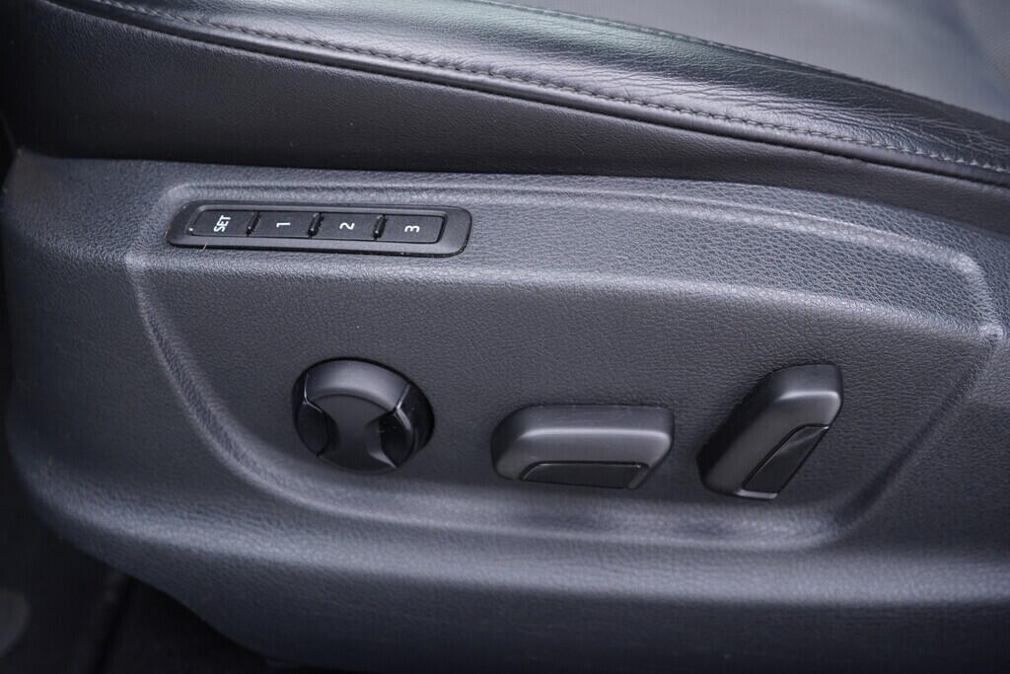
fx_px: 1010
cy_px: 337
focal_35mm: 36
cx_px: 505
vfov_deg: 36.9
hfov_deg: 53.1
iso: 320
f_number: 2.8
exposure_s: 1/40
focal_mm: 24
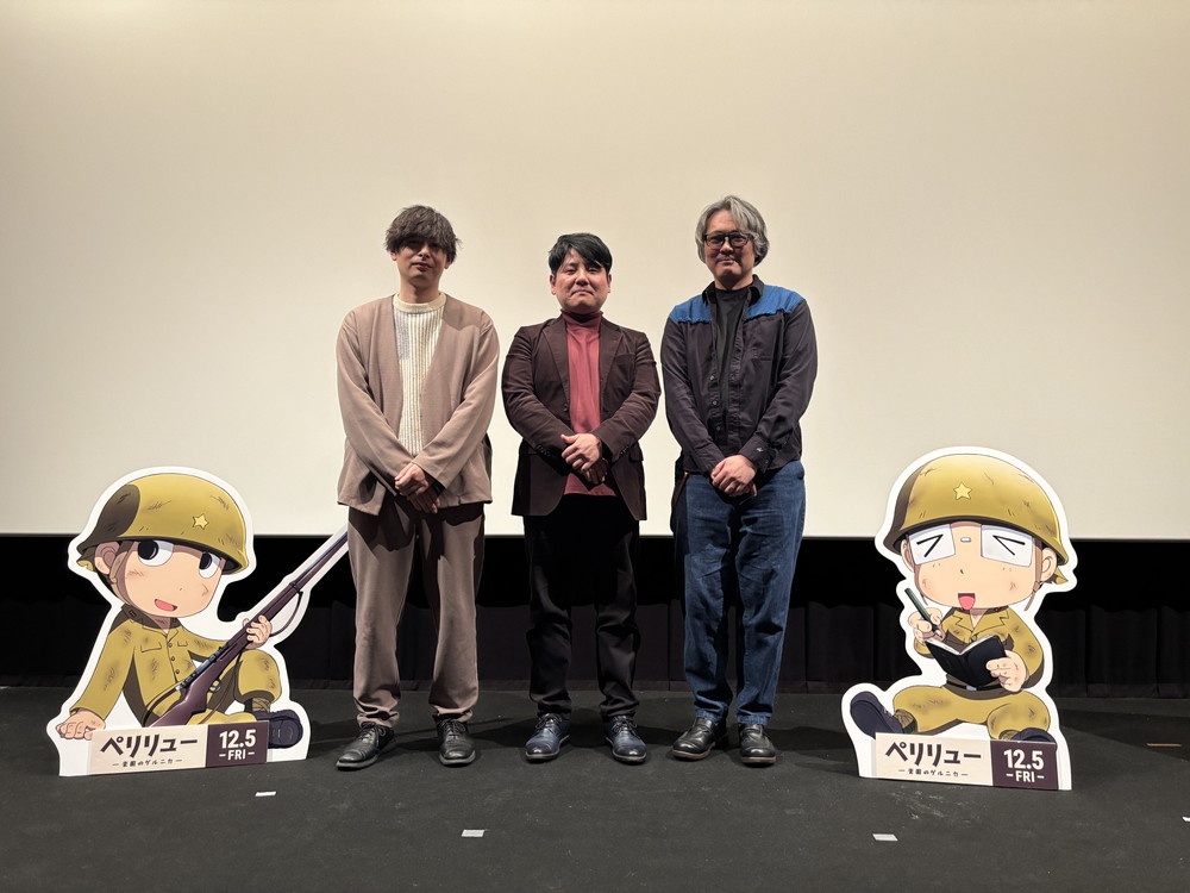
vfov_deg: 53.1
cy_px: 446
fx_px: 894
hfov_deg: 67.3
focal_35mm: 26
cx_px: 595
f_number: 1.6
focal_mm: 5.96
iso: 320
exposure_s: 1/50
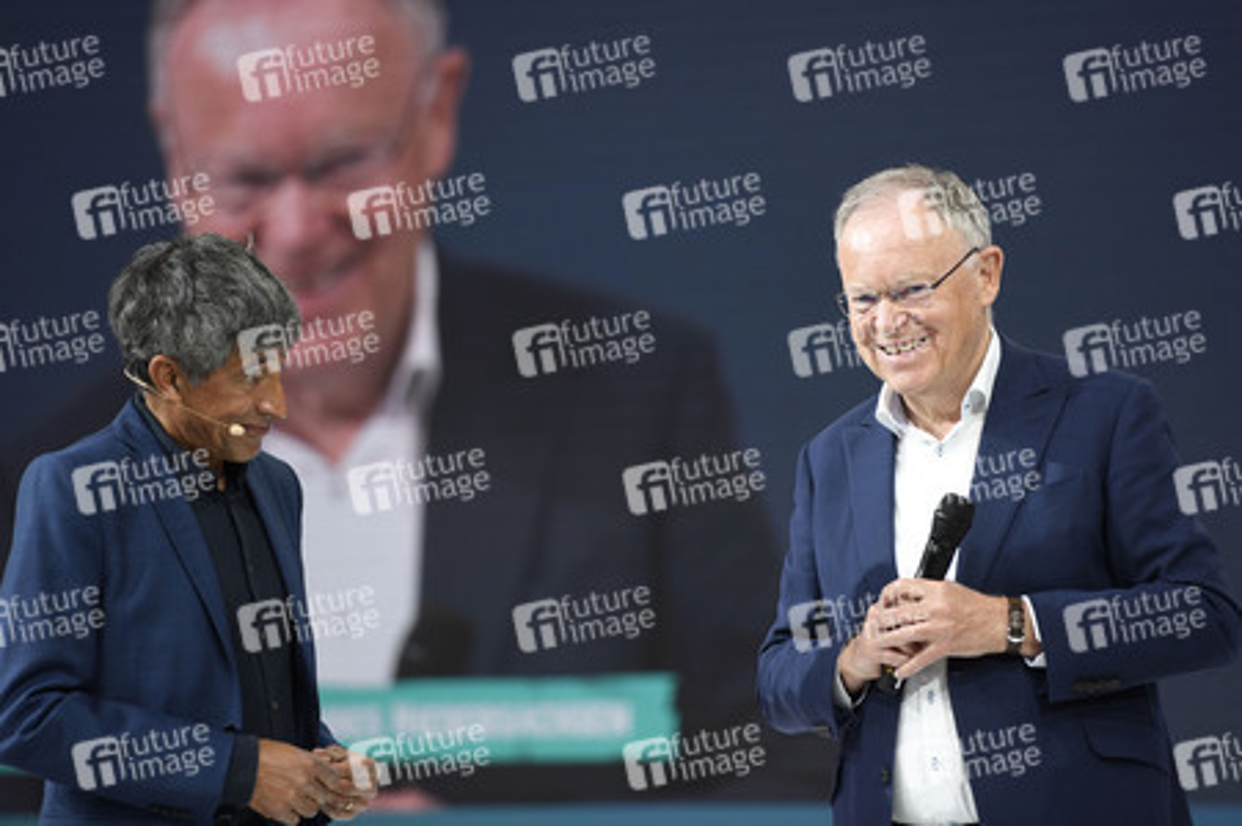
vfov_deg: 6.9
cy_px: 413
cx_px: 621
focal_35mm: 200
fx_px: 6895
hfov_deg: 10.3
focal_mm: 200
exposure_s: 1/400
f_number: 4
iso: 1000
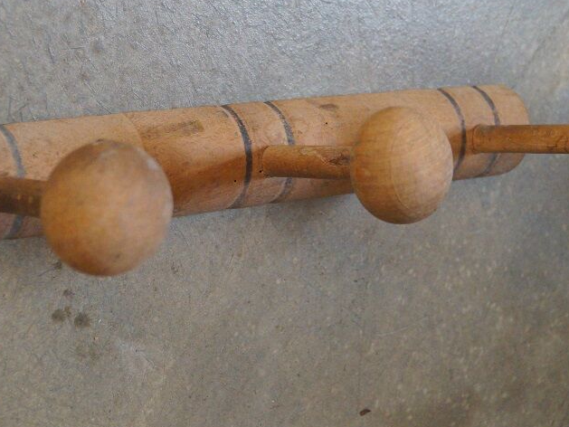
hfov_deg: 25.0
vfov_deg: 18.9
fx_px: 1282
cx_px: 259
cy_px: 157
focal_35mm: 78
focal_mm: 35
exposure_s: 1/50
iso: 3200
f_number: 5
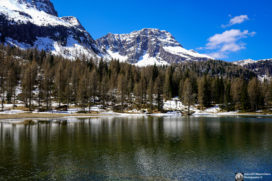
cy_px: 90
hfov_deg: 54.4
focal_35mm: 35
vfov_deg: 37.9
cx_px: 136
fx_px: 264
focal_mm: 35
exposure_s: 1/40
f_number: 14
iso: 50
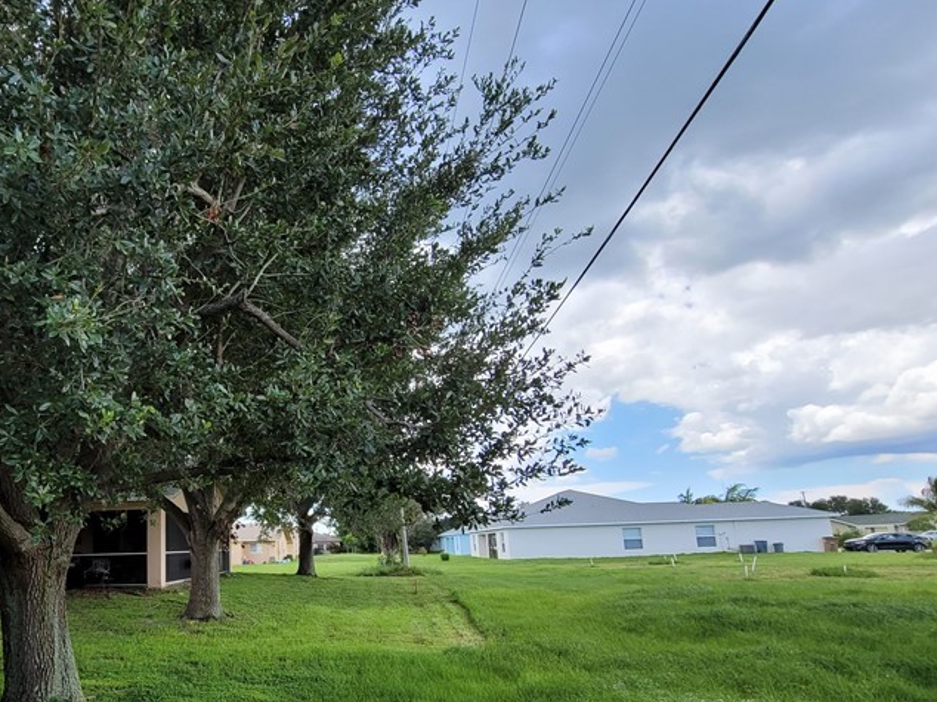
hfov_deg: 74.0
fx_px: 568
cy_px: 436
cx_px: 247
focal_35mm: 21
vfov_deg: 62.6
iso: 64
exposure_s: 1/538
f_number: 2.2
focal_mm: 2.2
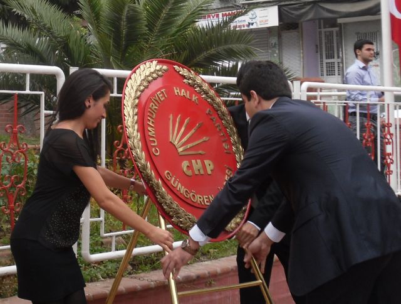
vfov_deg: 42.0
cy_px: 152
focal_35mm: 34
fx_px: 395
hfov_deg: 53.8
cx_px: 200
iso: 80
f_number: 2.8
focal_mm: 6
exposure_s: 1/279
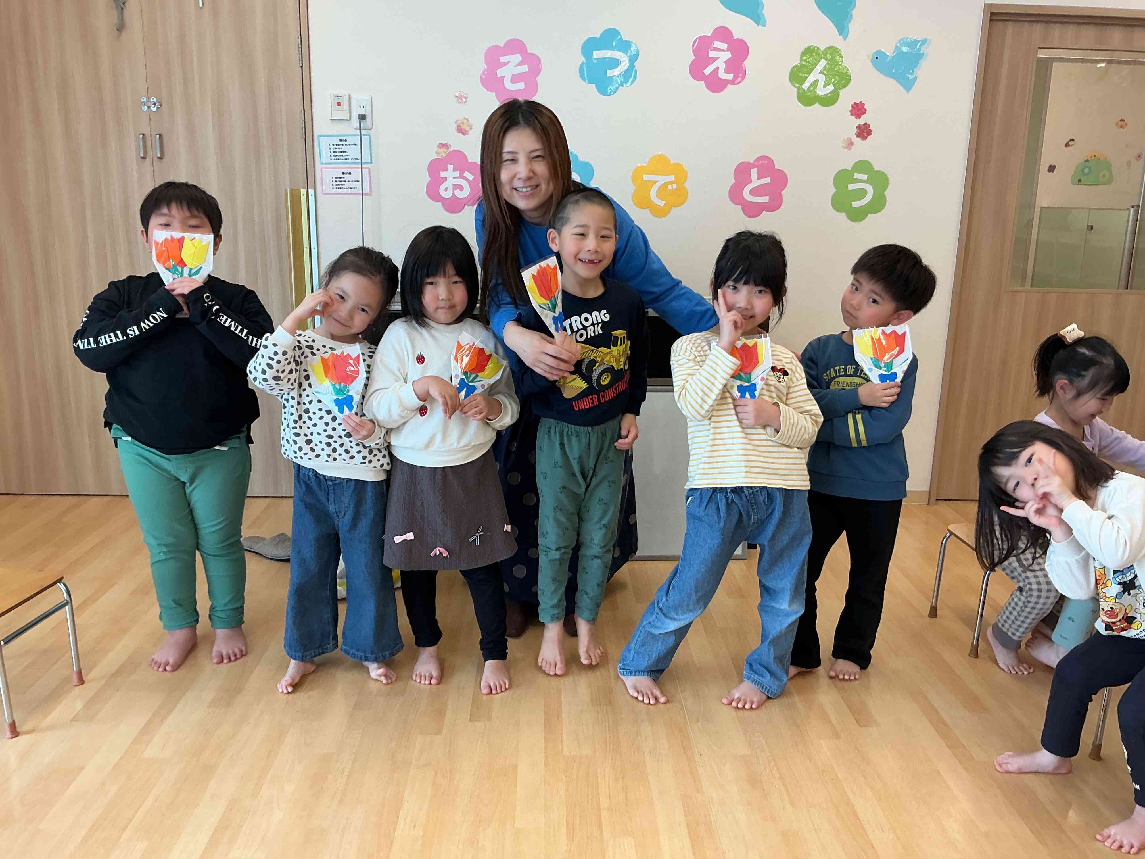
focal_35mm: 29
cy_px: 430
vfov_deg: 48.2
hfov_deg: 61.7
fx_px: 959
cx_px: 572
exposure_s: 1/100
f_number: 1.8
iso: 25
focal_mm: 3
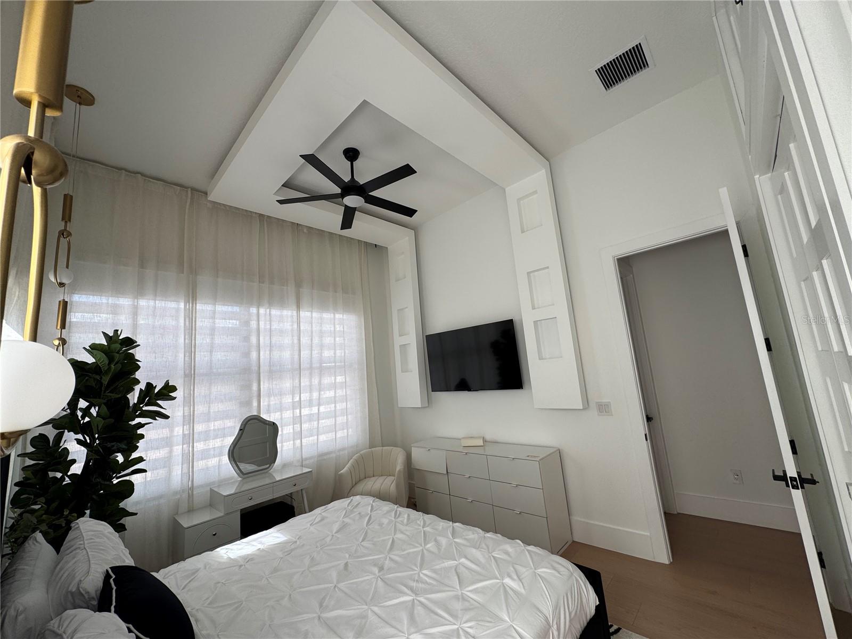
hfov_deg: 102.1
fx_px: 345
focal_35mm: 14
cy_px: 320
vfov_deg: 85.7
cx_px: 426
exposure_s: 1/144
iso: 40
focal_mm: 2.22
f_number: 2.2
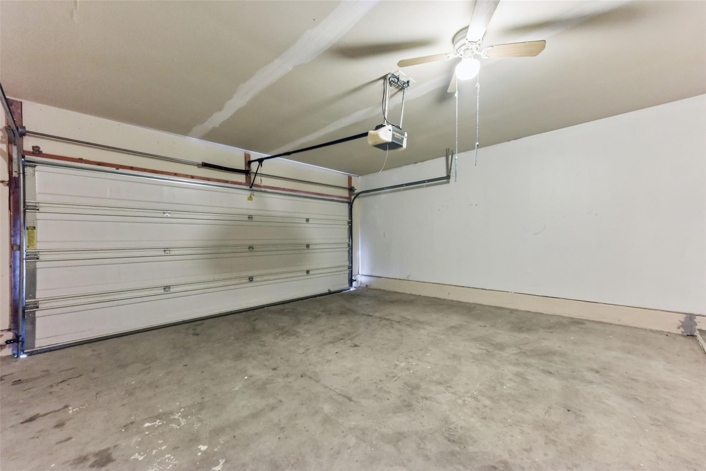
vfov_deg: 81.2
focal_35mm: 14
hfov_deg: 104.3
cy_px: 236
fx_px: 275
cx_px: 353
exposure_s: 1/15
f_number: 8
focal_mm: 14
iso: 5000
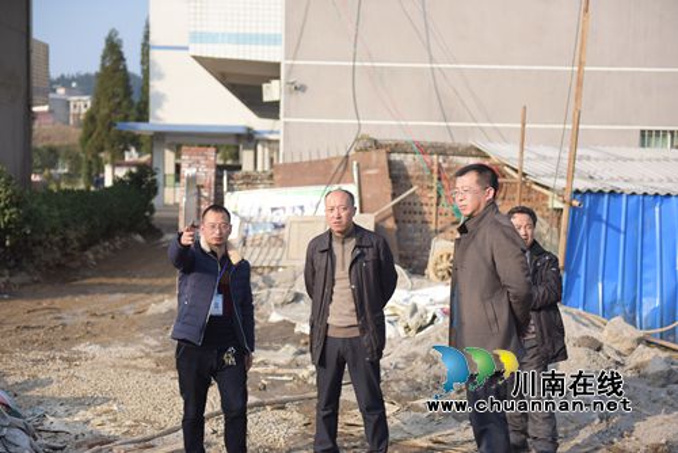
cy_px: 226
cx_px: 339
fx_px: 1131
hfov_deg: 33.4
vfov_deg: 22.7
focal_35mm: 60
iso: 1000
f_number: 2.8
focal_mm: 60
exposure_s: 1/8000
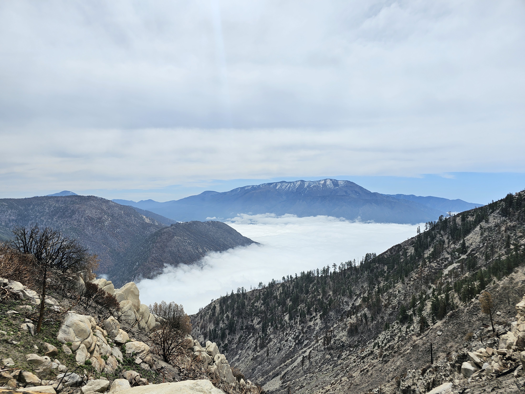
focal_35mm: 23
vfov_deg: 58.9
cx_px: 262
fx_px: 349
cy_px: 197
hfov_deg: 73.9
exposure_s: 1/2775
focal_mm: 6.3
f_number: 1.7
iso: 10
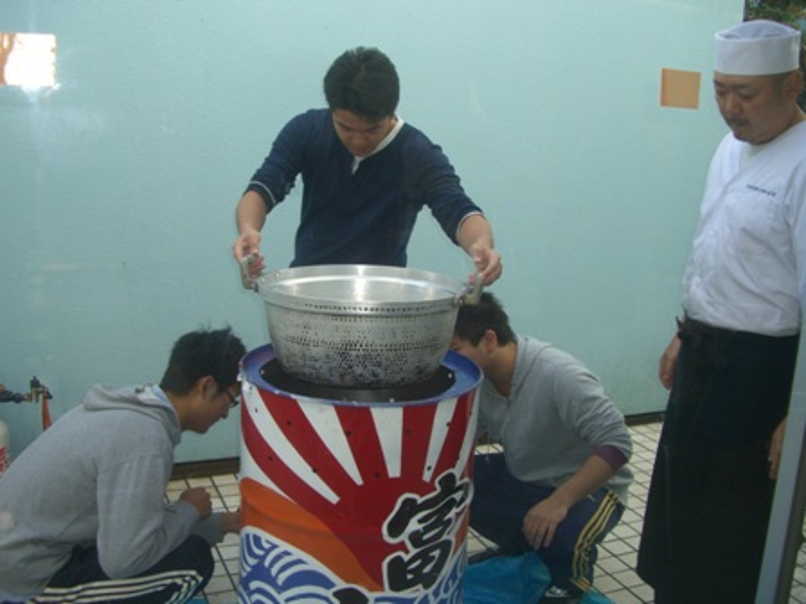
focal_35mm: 38
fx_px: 885
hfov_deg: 49.0
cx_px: 403
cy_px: 302
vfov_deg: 37.7
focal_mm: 7.9
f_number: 2.8
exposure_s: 1/125
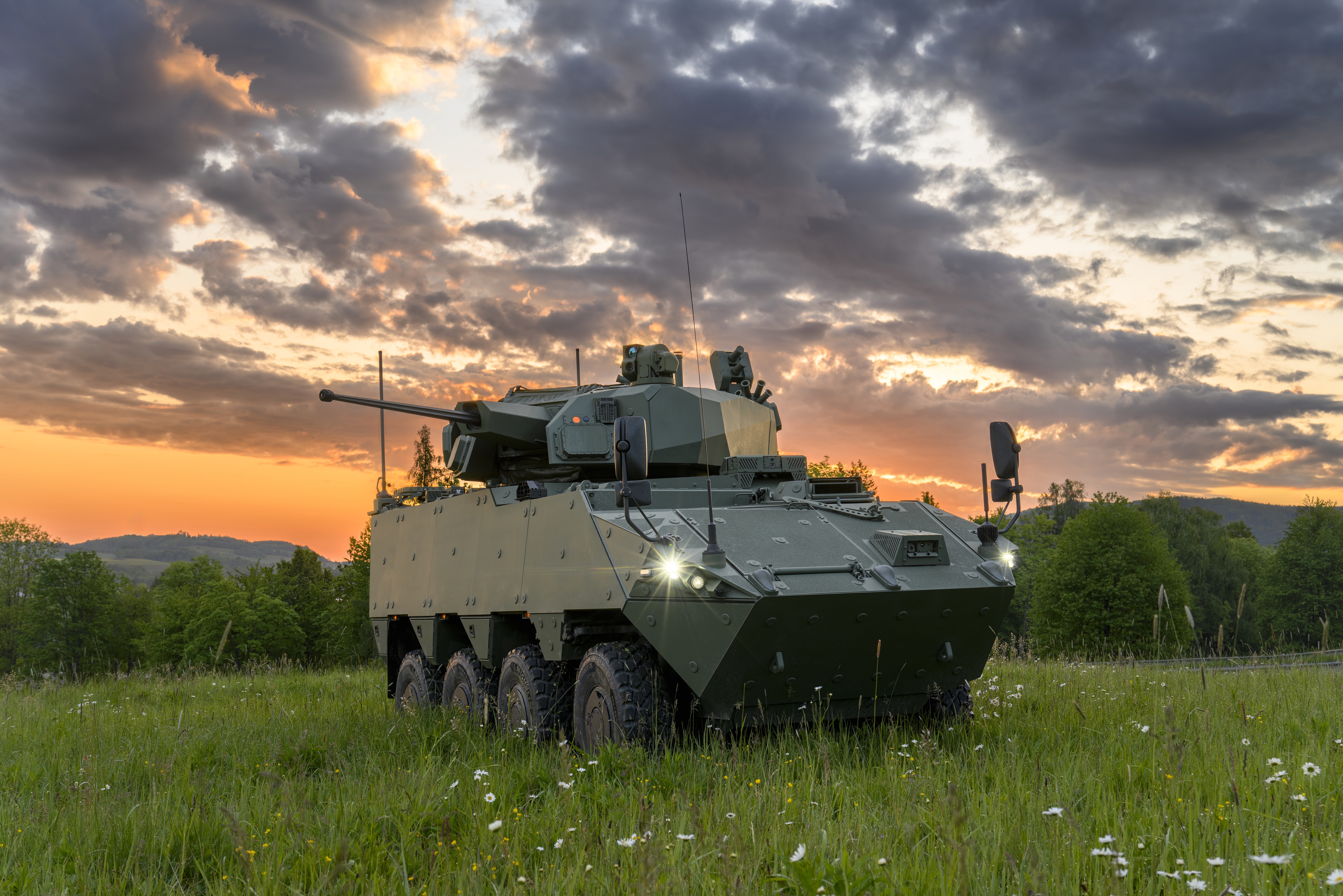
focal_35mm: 42
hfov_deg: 46.4
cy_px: 448
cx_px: 672
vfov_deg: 31.9
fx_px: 1567
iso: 80
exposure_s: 1/40
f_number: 7.1
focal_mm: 42
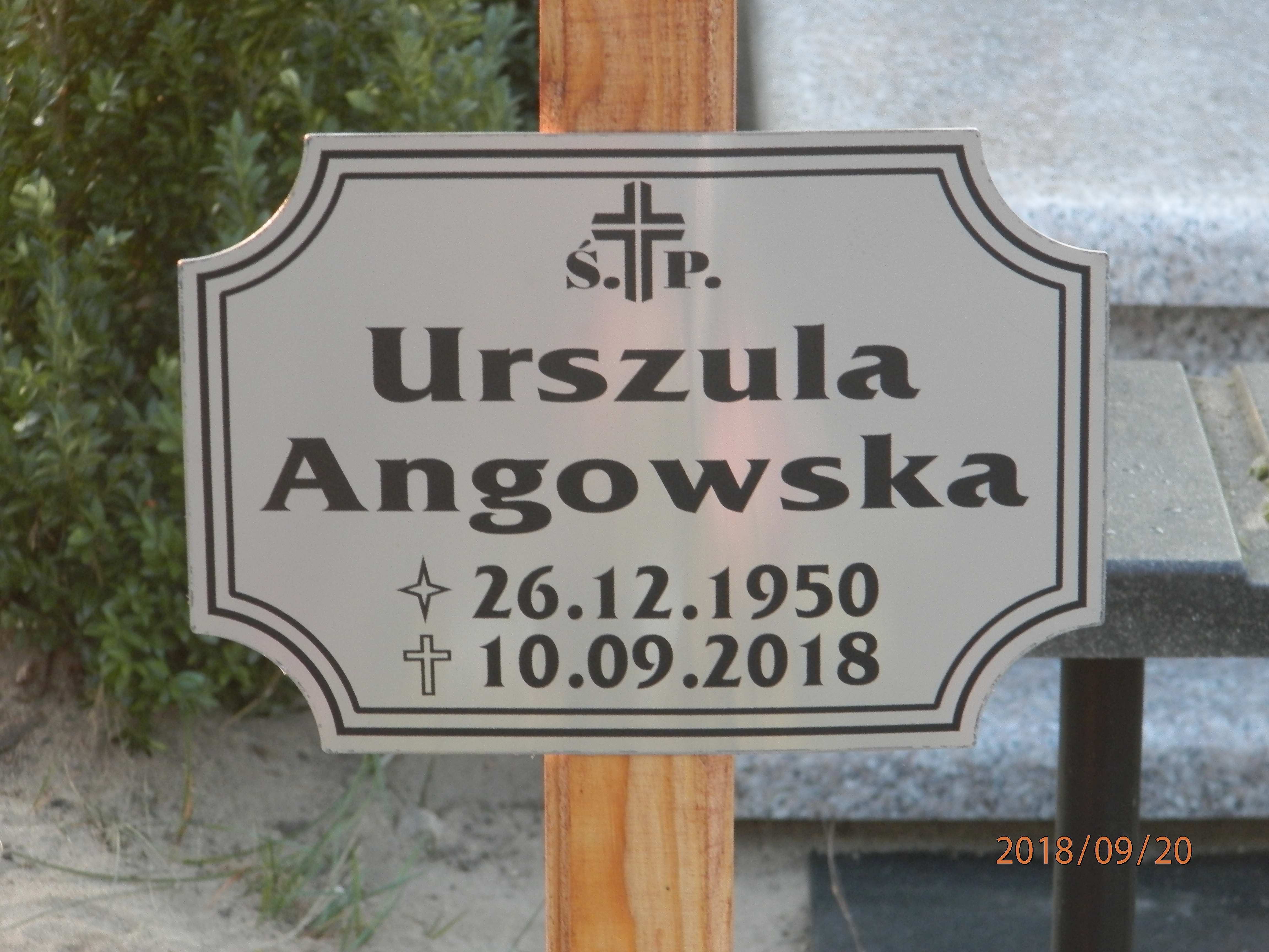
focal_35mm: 180
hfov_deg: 11.0
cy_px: 476
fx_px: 6599
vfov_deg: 8.2
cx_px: 634
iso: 200
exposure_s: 1/25
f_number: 5.1
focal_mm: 32.1
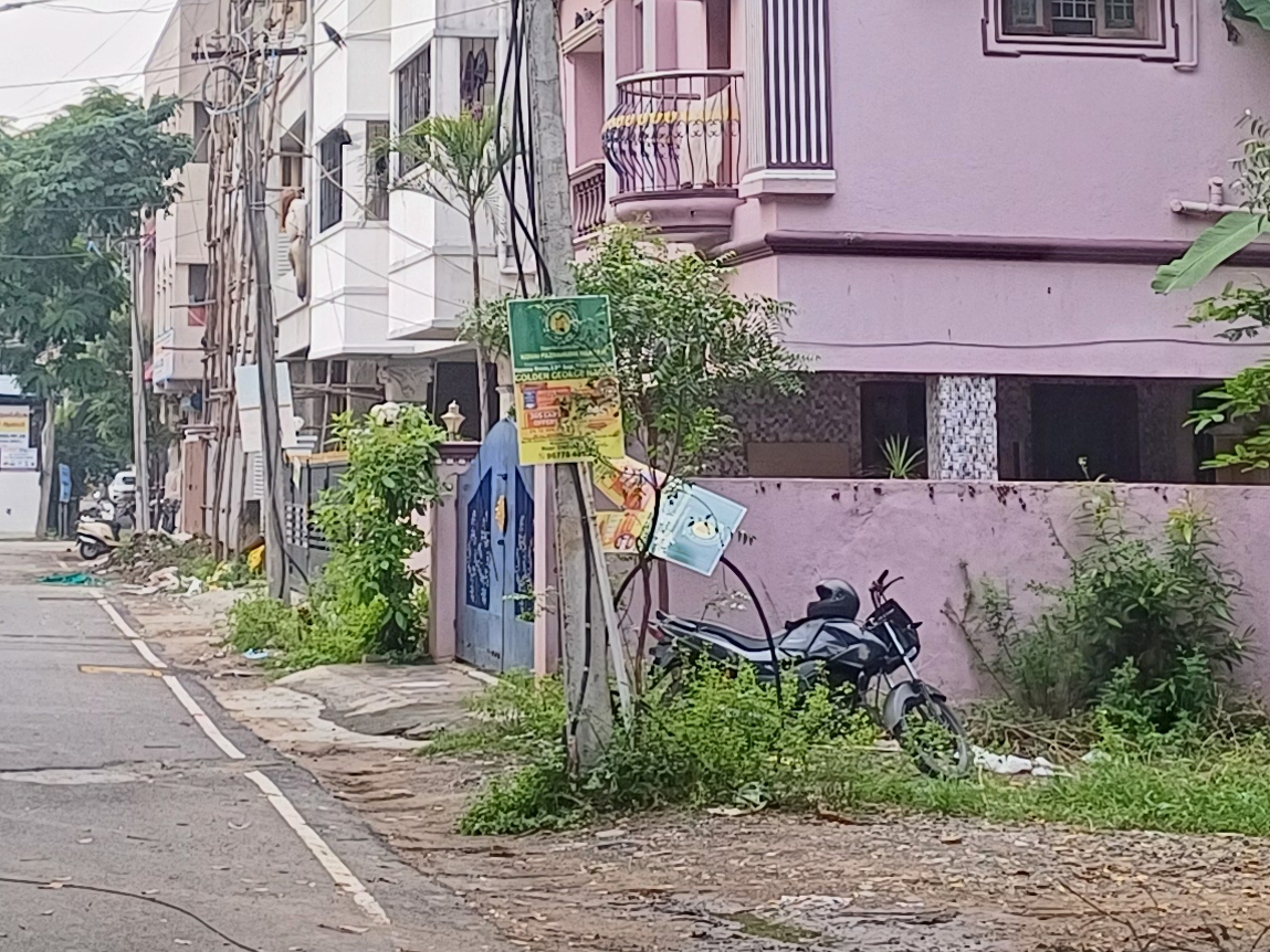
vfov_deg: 16.5
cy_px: -97
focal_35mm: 87
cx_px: 440
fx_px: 3192
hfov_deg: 22.4
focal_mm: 4.65
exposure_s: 1/124
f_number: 1.8
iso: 50
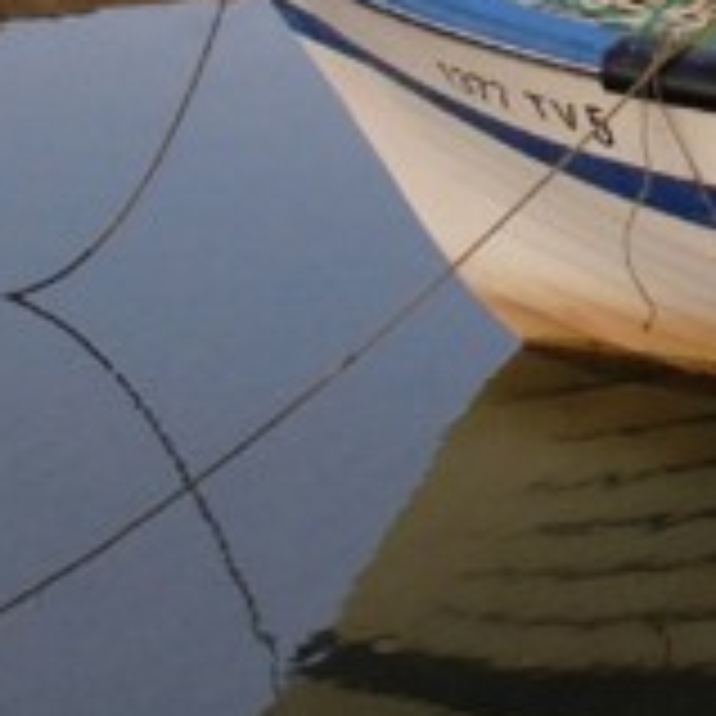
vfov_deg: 8.4
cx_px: 1747
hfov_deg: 7.9
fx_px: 4750
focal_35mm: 203
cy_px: -383
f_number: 4.2
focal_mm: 6.9
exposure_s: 1/160
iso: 100
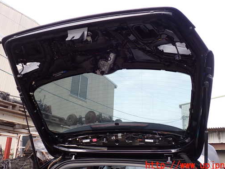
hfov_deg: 51.4
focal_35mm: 36
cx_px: 112
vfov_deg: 39.5
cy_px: 70
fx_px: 234
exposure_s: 1/250
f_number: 3.2
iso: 100
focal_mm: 5.4
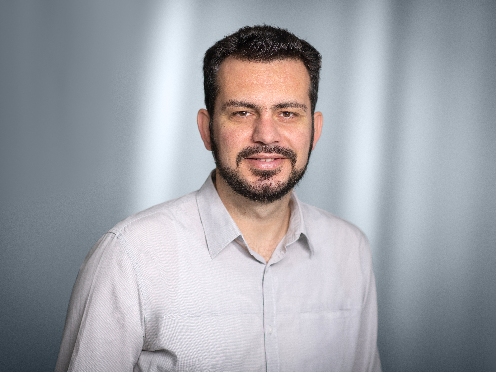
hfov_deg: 21.3
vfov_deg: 16.1
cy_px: 186
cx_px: 233
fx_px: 1318
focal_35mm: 92
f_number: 2.5
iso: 320
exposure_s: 1/250
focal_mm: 85
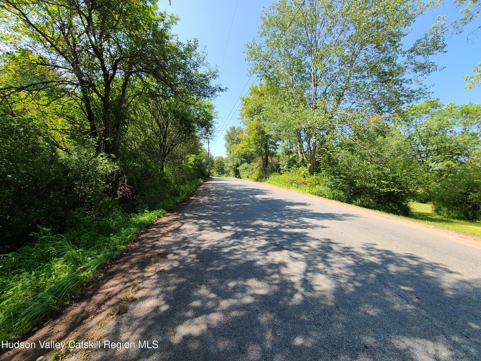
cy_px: 180
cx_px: 240
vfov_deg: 89.9
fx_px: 181
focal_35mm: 13
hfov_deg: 106.2
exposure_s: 1/647
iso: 50
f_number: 2.2
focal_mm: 2.2
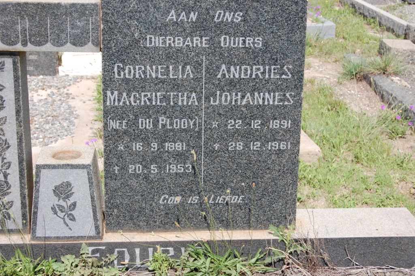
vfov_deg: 21.5
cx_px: 208
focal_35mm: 63
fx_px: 726
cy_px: 138
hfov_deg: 31.9
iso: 200
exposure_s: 1/320
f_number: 9
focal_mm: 42
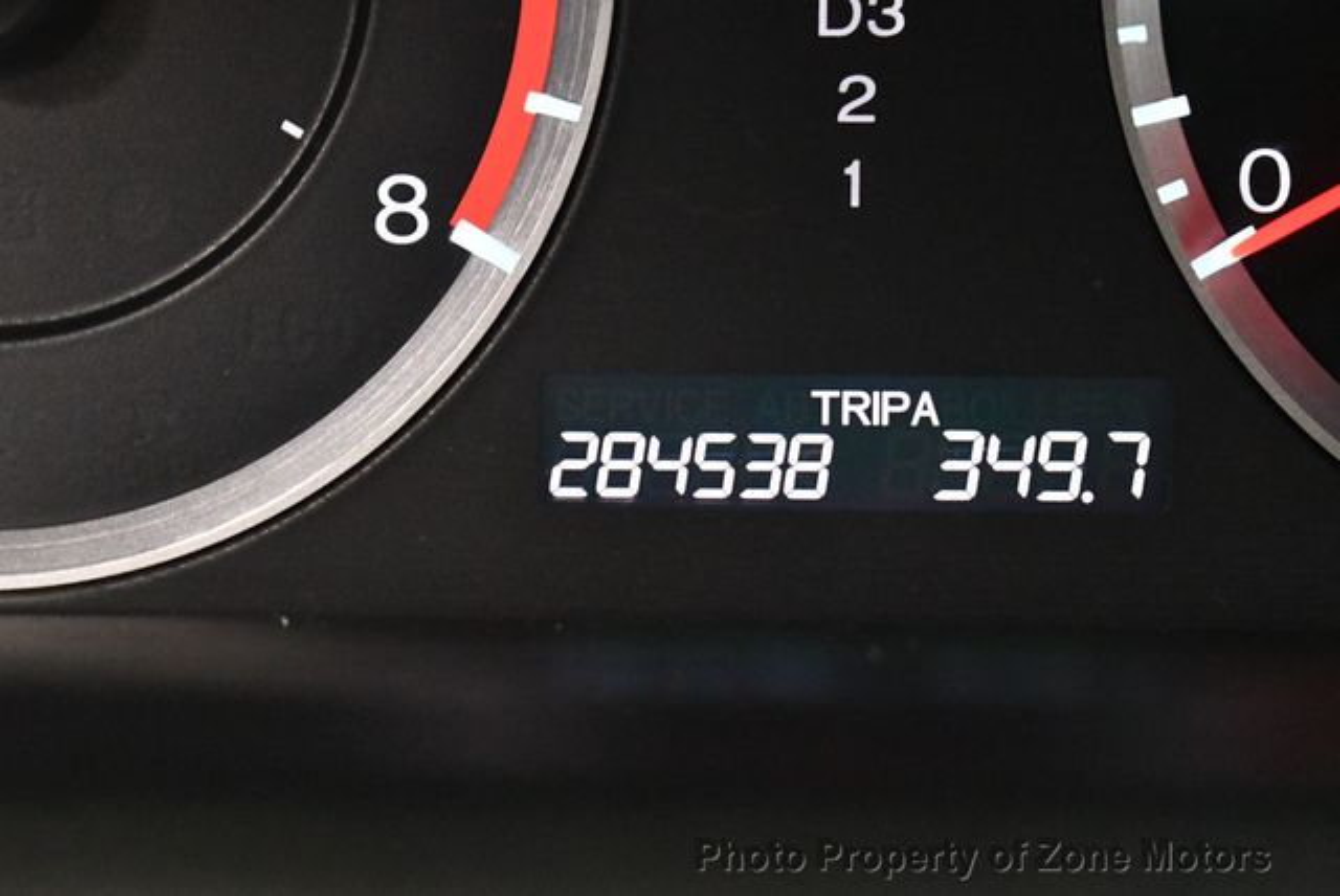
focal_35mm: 110
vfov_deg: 12.5
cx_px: 670
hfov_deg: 18.6
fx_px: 4098
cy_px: 448
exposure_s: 1/60
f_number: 5.6
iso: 6400
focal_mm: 55
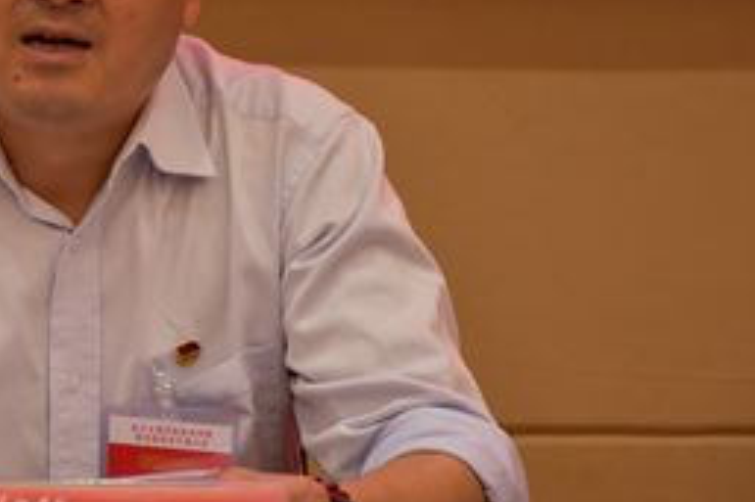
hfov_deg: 7.2
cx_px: 41
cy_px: 151
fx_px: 5994
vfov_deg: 4.8
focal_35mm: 286
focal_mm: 98
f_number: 5.6
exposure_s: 1/20
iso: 560
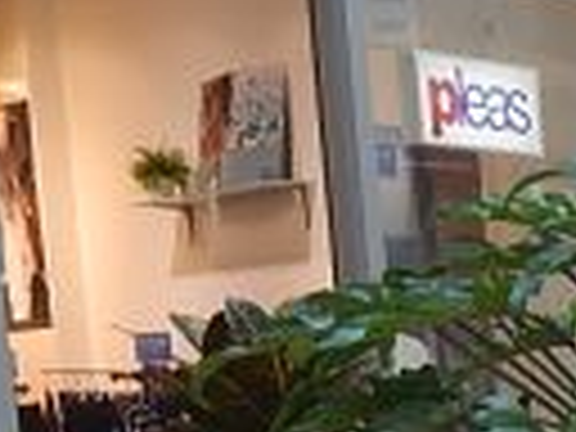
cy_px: 990
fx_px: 2729
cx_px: 994
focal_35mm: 164
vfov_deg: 8.4
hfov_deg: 11.3
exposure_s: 1/80
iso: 125
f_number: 3.3
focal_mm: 6.1
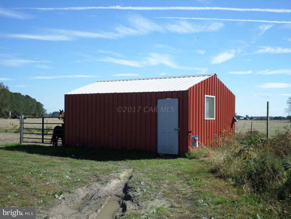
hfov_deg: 43.9
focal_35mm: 43
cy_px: 110
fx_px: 361
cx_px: 146
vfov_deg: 33.6
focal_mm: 7.8
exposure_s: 1/1000
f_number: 3.2
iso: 80
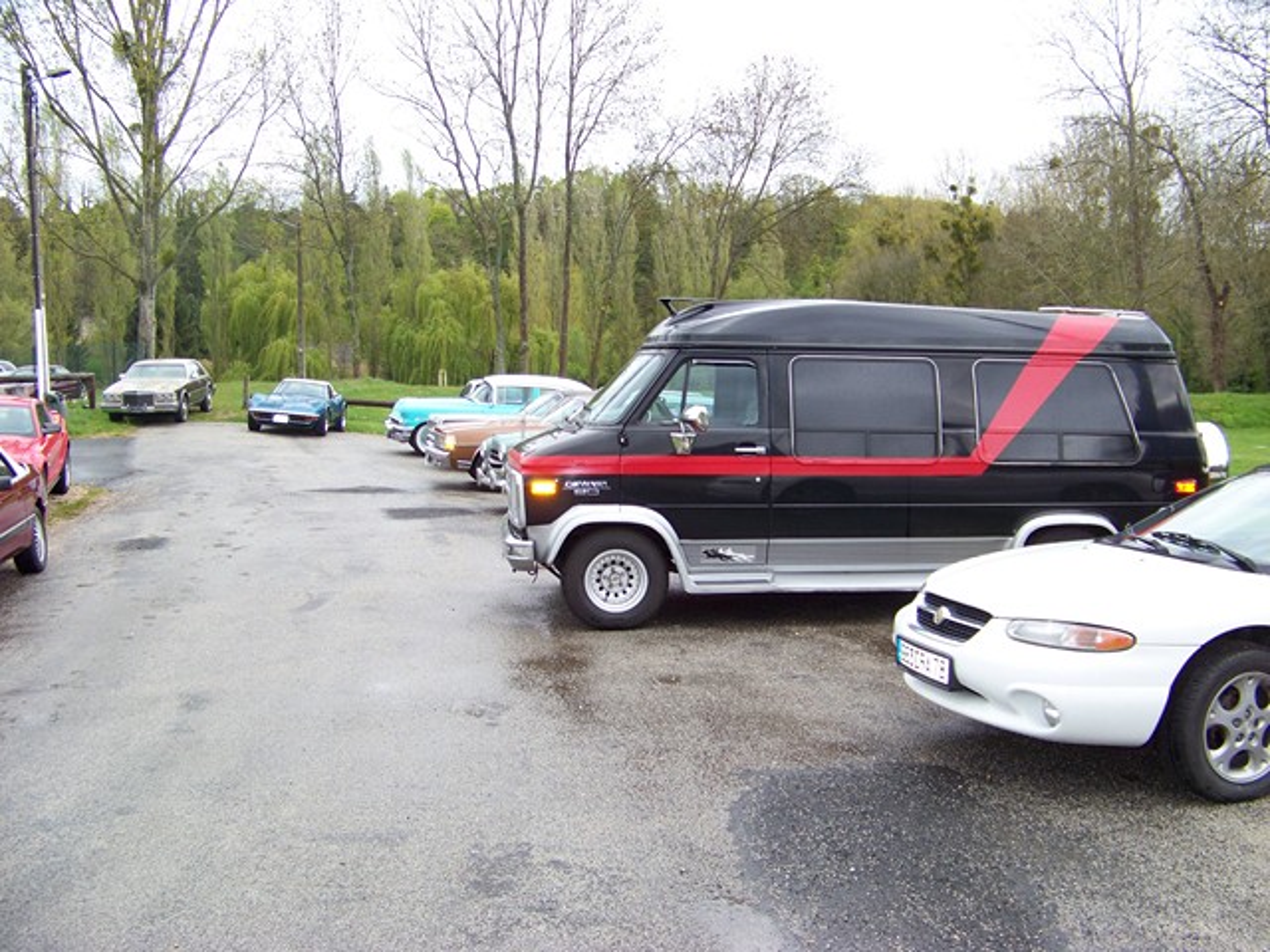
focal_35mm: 36
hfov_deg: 51.4
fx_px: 1321
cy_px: 476
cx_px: 635
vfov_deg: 39.7
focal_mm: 5.85
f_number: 2.8
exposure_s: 1/320
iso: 63
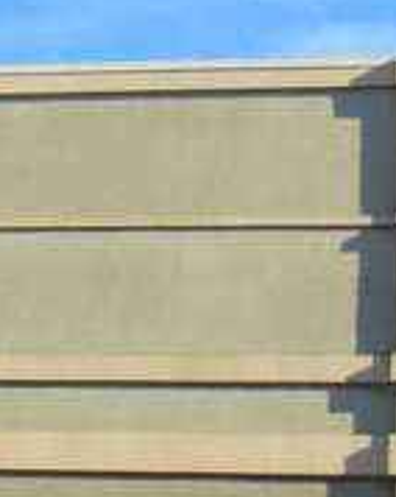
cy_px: 285
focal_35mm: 312
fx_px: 4579
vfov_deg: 6.2
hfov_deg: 4.8
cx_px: -700
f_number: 9.6
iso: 80
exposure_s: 1/200
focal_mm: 12.8
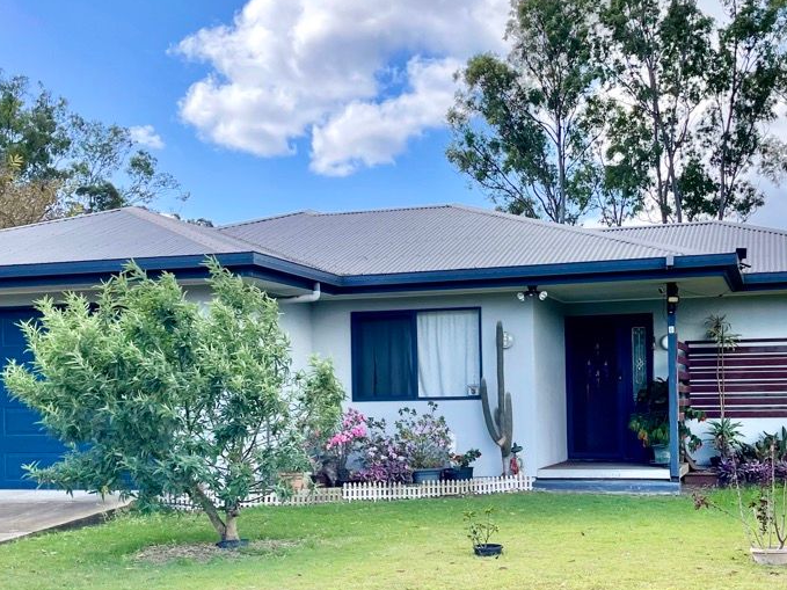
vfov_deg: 29.5
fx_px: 1114
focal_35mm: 49
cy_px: 384
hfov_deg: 38.7
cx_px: 482
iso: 32
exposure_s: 1/1475
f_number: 1.6
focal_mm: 5.1
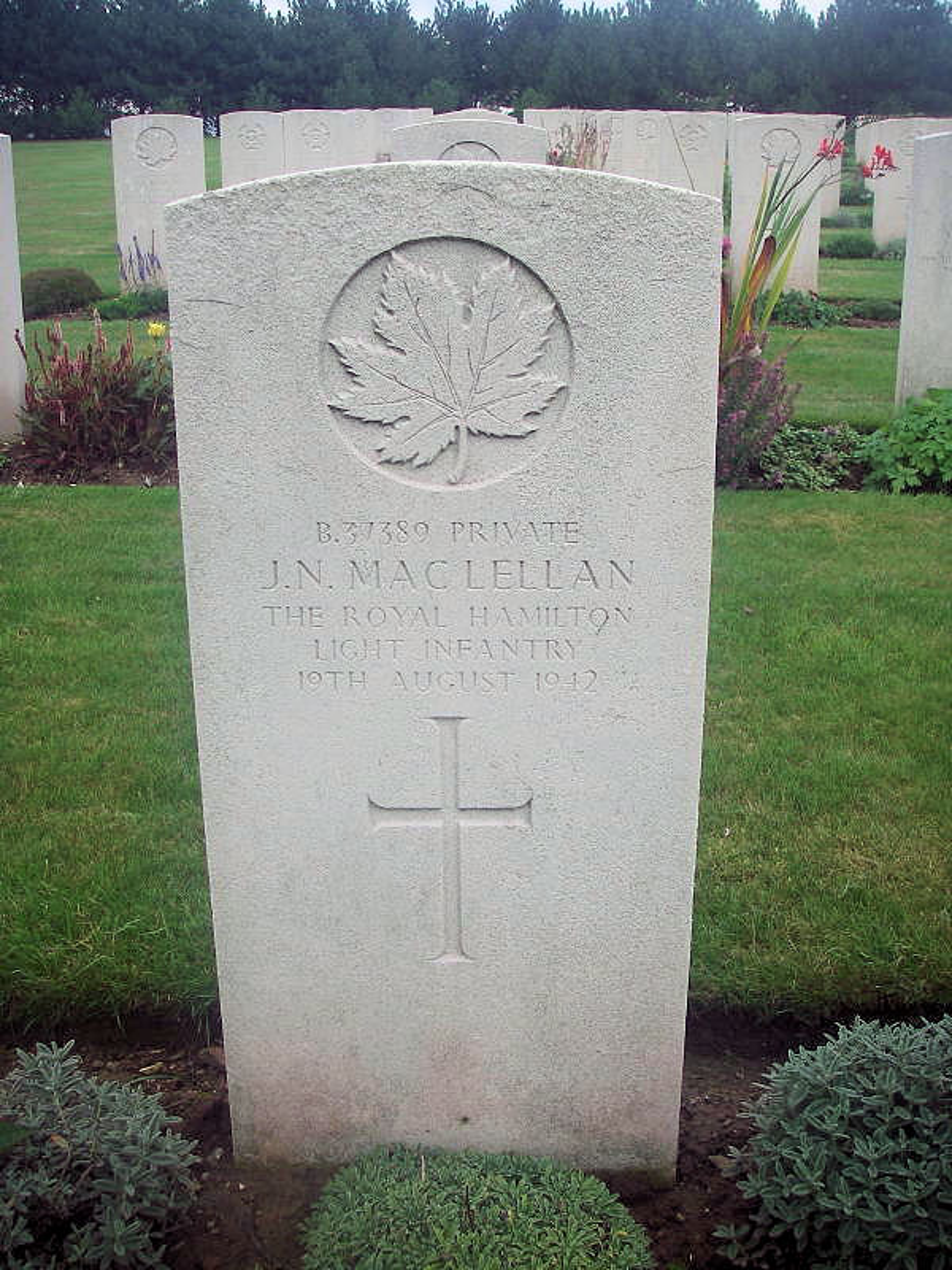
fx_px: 1393
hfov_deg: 37.7
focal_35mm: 38
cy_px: 635
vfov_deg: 49.0
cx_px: 476
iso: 64
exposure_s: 1/80
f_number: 3.3
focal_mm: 6.3
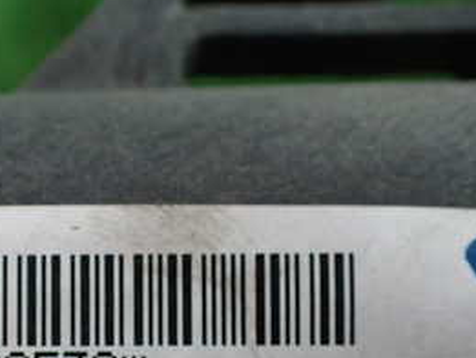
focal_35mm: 69
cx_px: 67
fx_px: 949
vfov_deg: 21.0
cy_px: 309
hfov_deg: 27.4
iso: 800
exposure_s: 1/100
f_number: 2.3
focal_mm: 5.4
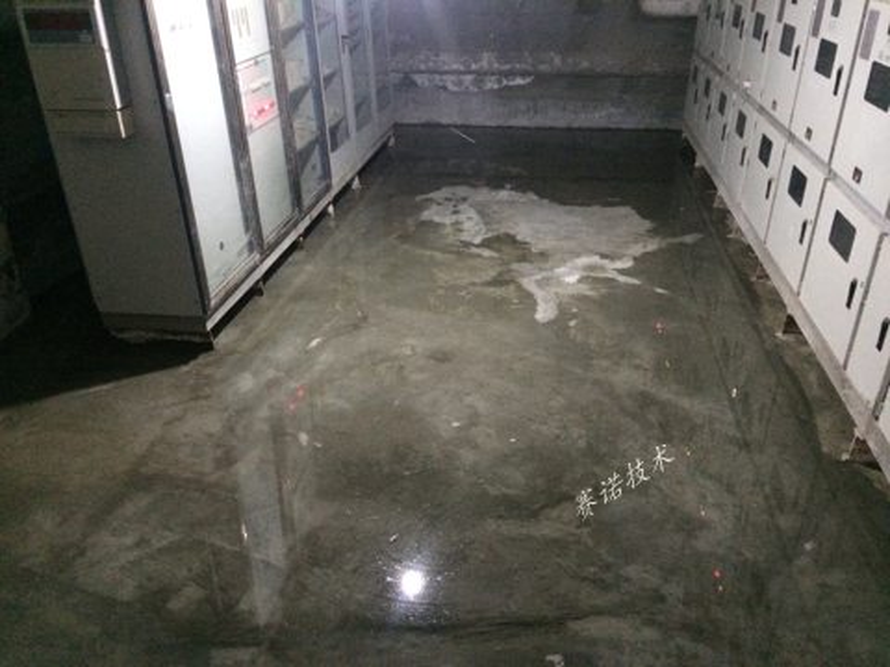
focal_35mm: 29
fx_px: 746
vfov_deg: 48.2
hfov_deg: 61.7
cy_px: 334
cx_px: 445
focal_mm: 4.15
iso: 400
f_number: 2.2
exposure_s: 1/15
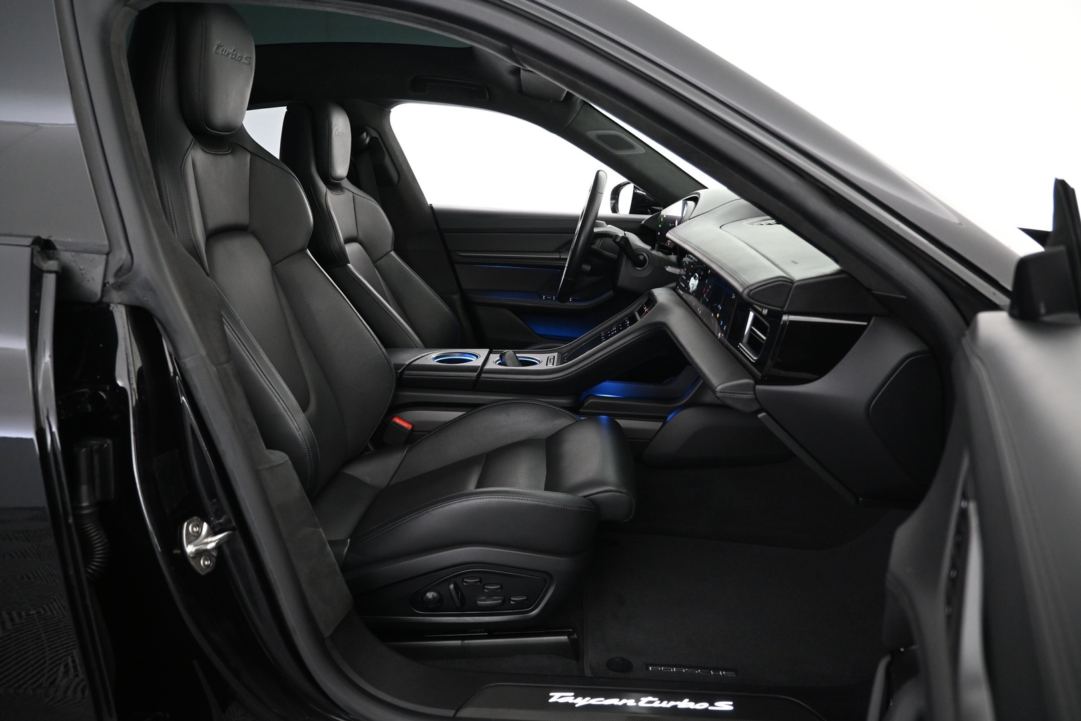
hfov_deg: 73.7
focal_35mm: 24
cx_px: 540
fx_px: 721
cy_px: 360
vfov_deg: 53.1
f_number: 3.5
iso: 1400
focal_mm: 16
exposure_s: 1/25
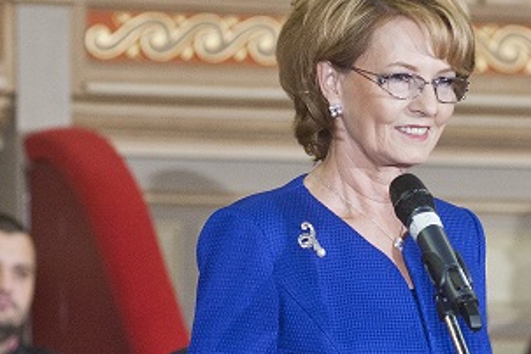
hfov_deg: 5.0
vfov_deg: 3.3
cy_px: 199
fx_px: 6077
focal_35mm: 412
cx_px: 279
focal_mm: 125
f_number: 4.5
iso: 4000
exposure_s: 1/80
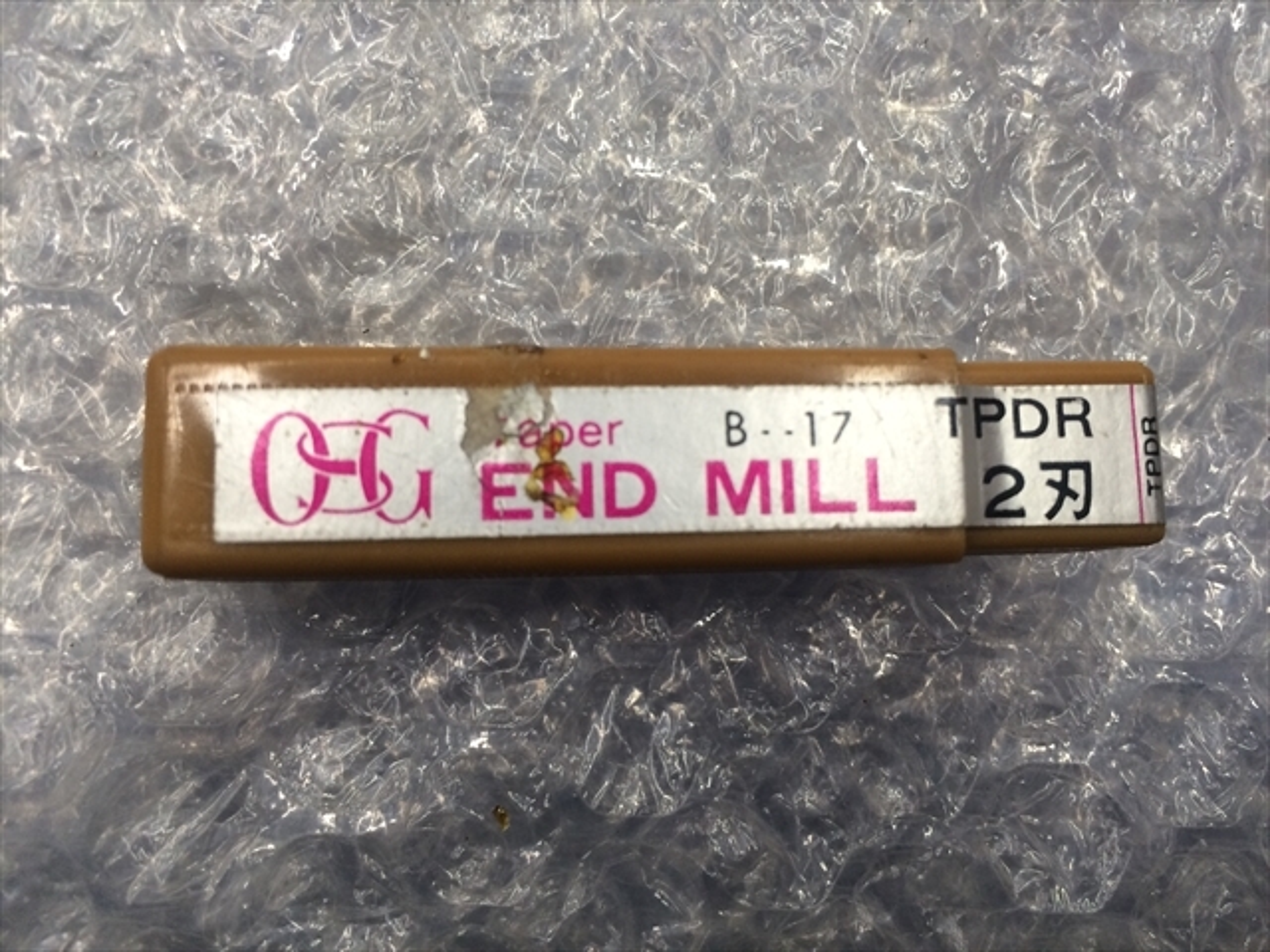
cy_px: 476
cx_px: 635
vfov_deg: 48.2
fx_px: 1064
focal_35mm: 29
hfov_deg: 61.7
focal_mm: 4.15
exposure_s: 1/30
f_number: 2.2
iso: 50
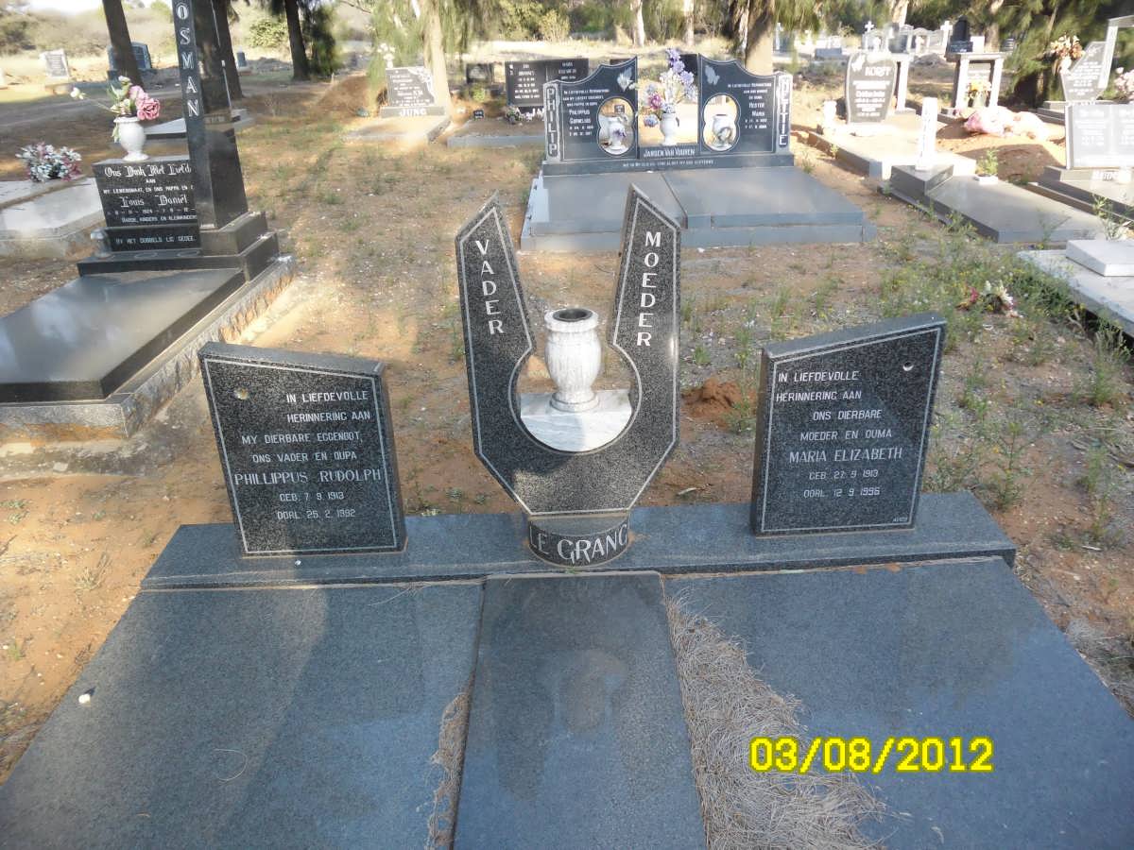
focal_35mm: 27
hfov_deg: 65.3
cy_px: 425
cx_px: 567
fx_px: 885
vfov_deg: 51.4
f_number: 3.5
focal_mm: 4.9
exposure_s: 1/145
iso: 80
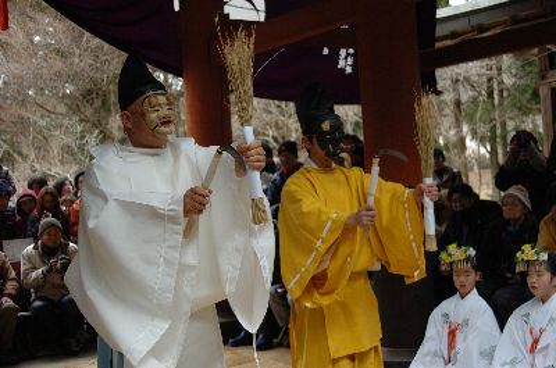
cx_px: 278
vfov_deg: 26.4
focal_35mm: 51
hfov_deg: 39.0
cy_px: 184
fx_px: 786
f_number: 3.2
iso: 320
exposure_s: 1/125
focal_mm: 34
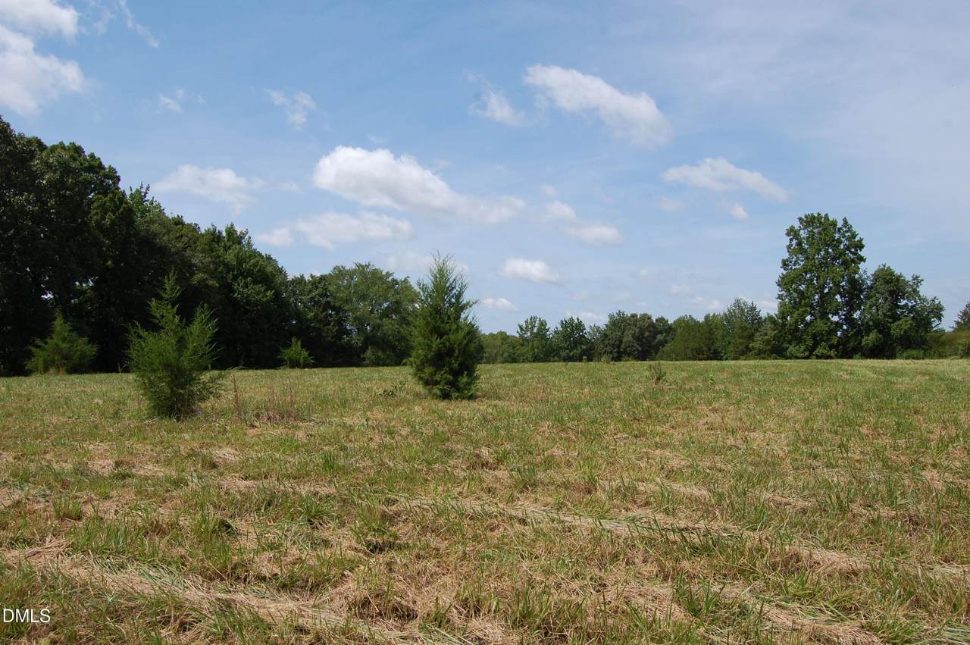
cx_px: 485
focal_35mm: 27
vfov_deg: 47.8
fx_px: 727
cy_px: 322
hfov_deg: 67.4
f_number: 9
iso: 200
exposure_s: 1/320
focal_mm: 18
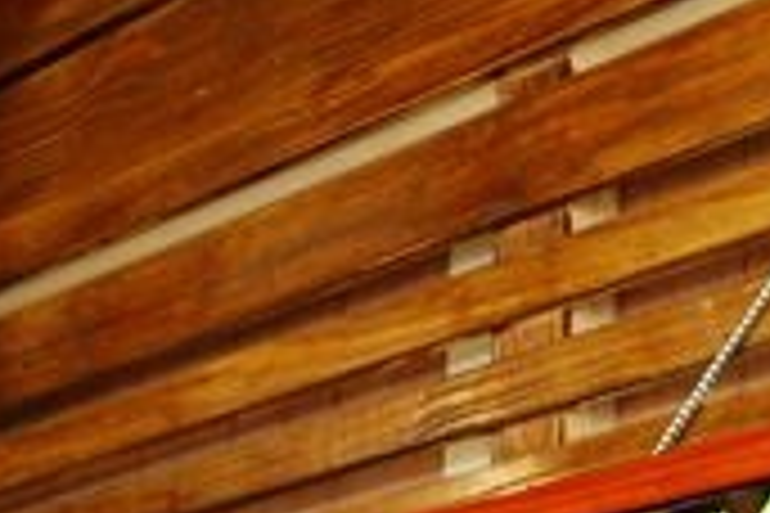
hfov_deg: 20.6
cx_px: 982
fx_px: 1946
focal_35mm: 91
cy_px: 925
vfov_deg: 13.5
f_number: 1.8
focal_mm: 8.8
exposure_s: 1/30
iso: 160
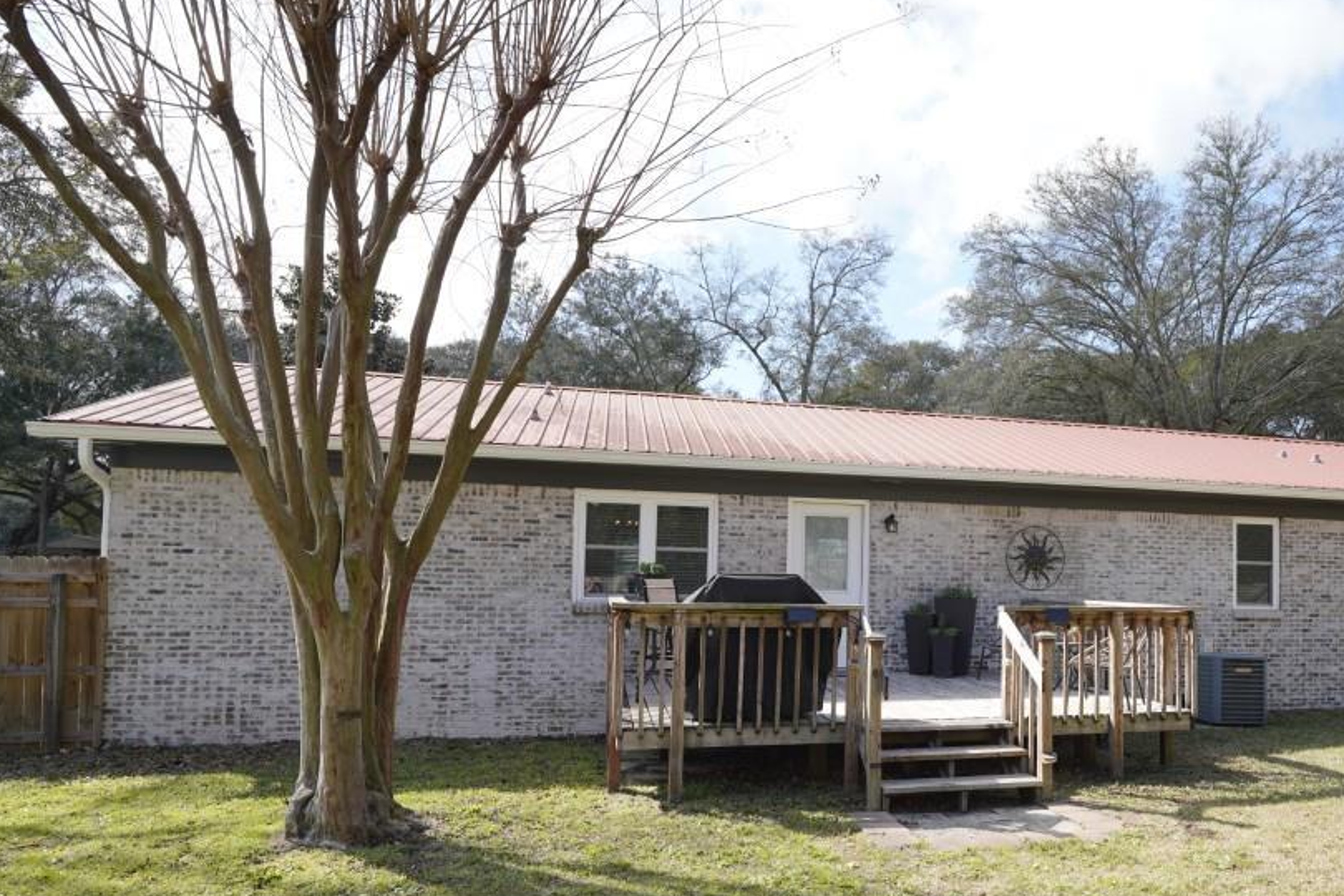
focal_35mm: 27
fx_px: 1008
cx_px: 895
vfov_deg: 47.6
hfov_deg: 65.6
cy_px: 546
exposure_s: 1/400
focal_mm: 19
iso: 100
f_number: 4
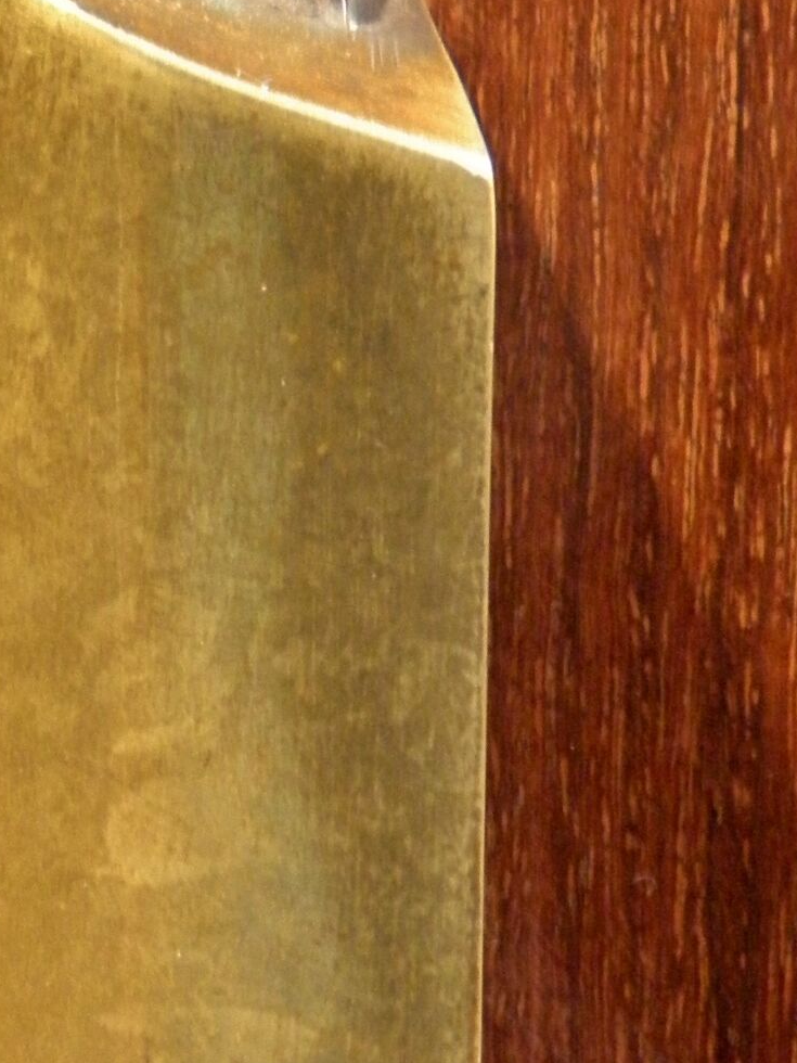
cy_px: 708
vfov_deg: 9.5
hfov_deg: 7.1
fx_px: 6416
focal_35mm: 209
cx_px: 76
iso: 400
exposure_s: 1/2.5
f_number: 4.4
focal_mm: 14.3
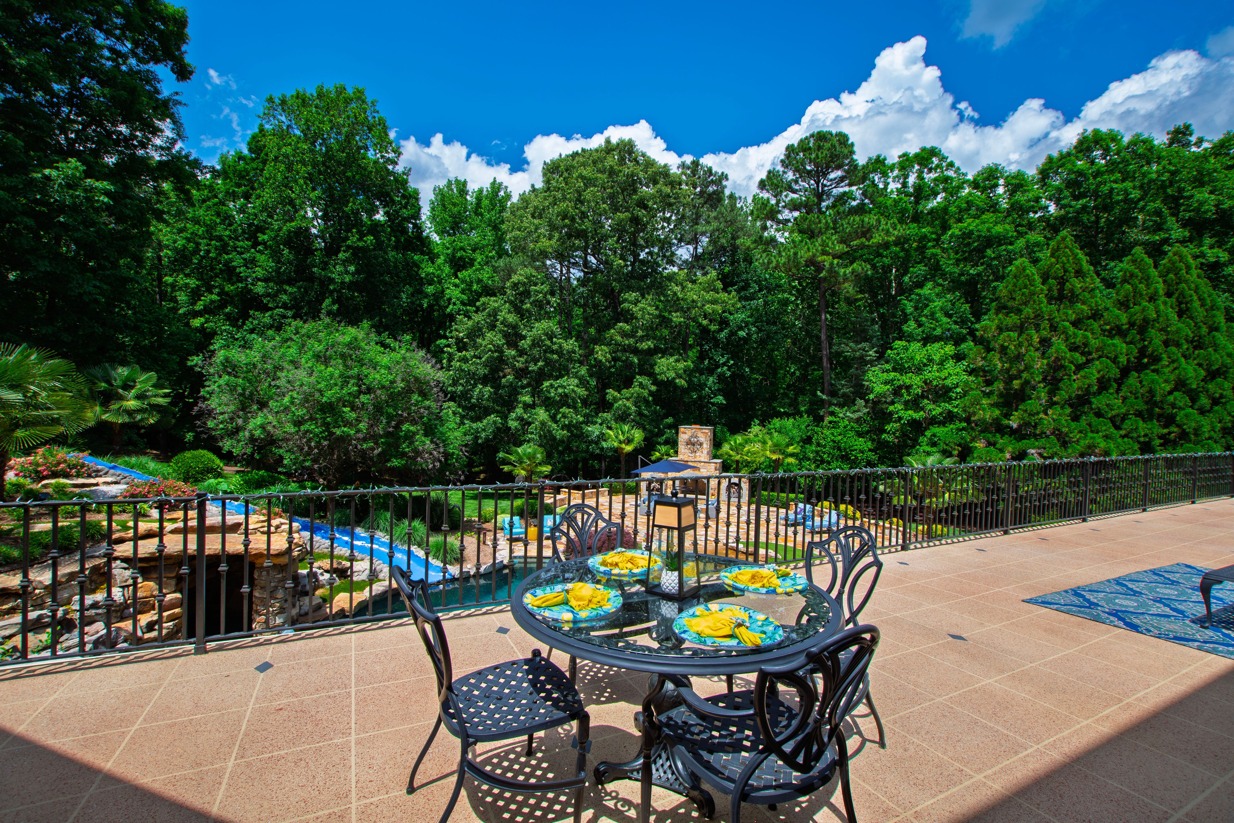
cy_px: 412
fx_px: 514
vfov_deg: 77.3
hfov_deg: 100.4
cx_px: 617
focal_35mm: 15
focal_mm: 10
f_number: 8
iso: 100
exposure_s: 1/160
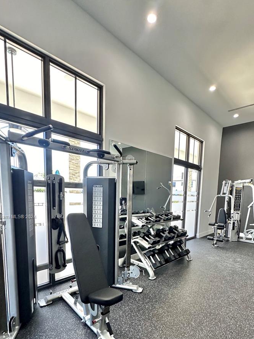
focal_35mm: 19
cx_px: 138
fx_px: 186
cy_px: 217
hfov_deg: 68.5
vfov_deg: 82.6
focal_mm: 2.22
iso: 250
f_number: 2.2
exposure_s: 1/120
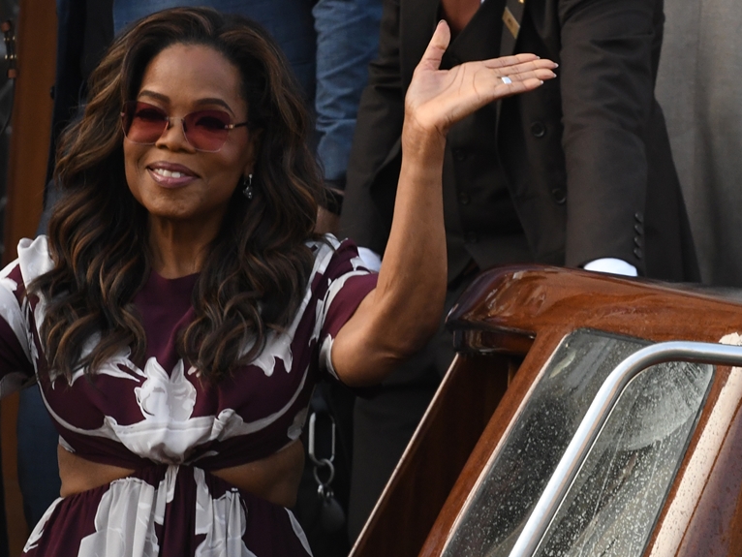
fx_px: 8234
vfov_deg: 3.9
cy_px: 293
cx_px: 186
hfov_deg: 5.2
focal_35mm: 384
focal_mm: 170
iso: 1600
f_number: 8
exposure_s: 1/500
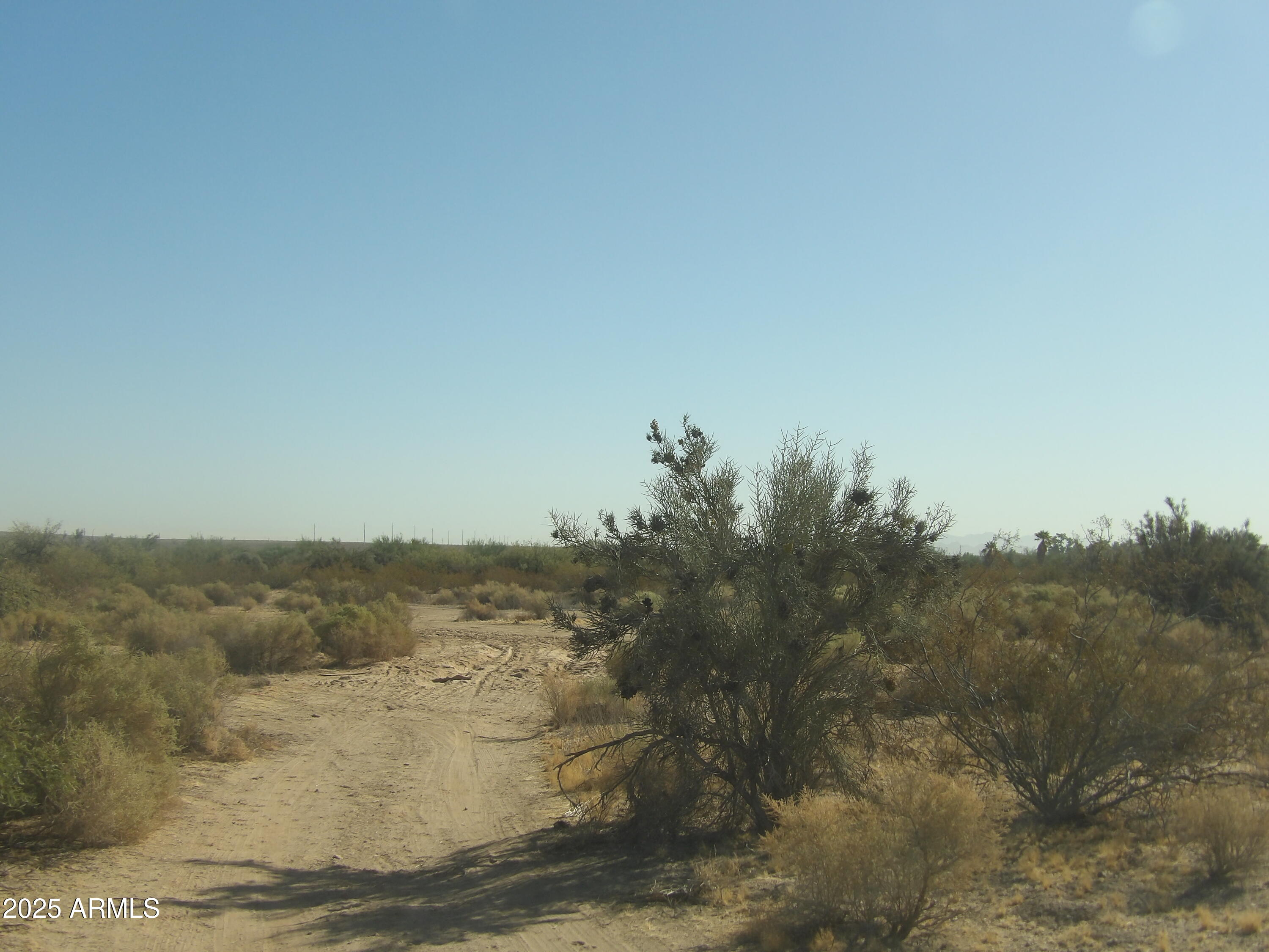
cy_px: 476
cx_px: 634
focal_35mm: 46
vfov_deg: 31.5
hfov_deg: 41.2
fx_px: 1686
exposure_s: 1/782
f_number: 3.8
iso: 100
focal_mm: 8.2
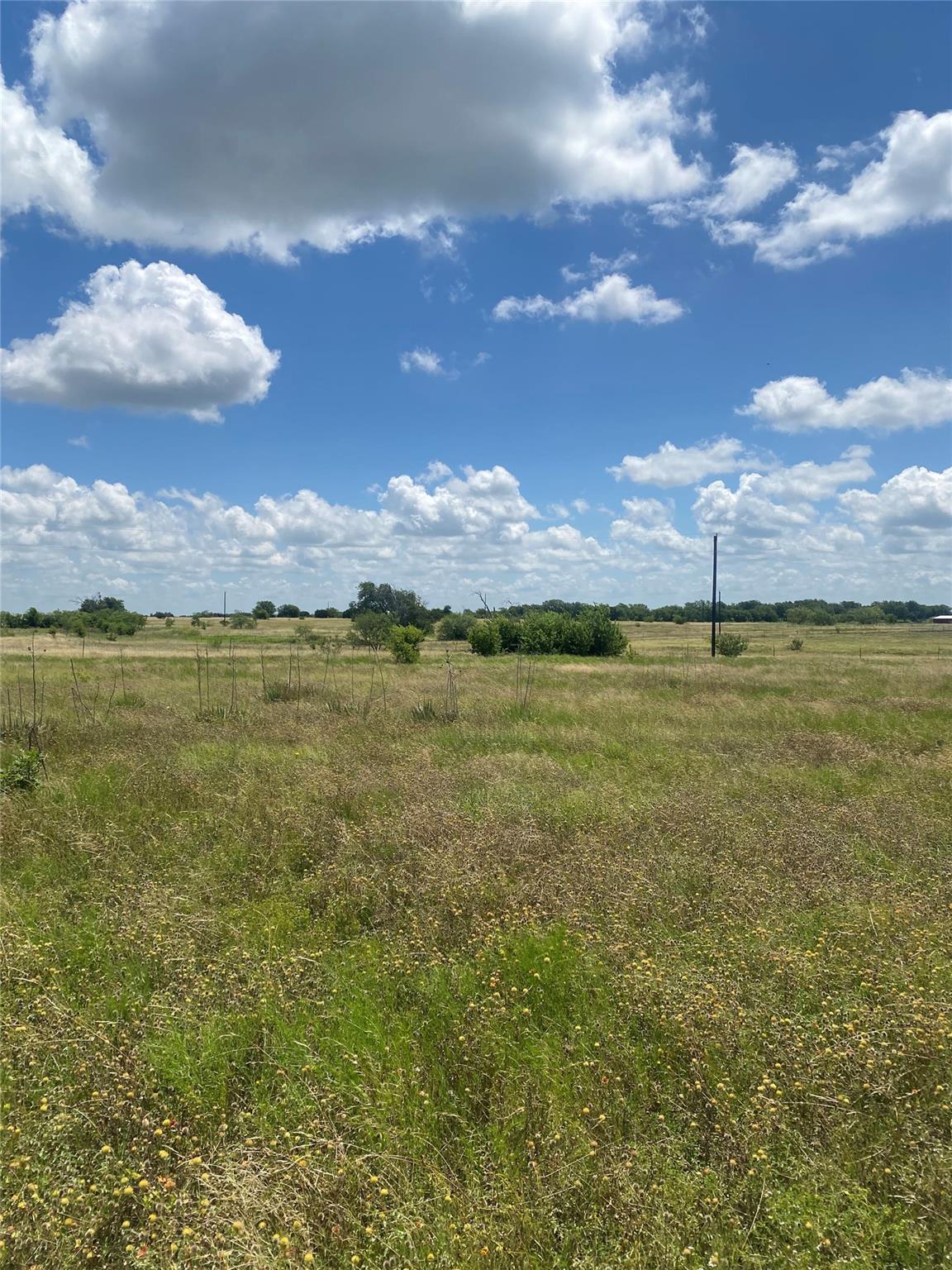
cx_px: 476
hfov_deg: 53.1
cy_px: 635
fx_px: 953
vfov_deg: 67.3
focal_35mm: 26
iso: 32
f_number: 1.8
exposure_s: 1/5747
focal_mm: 4.25
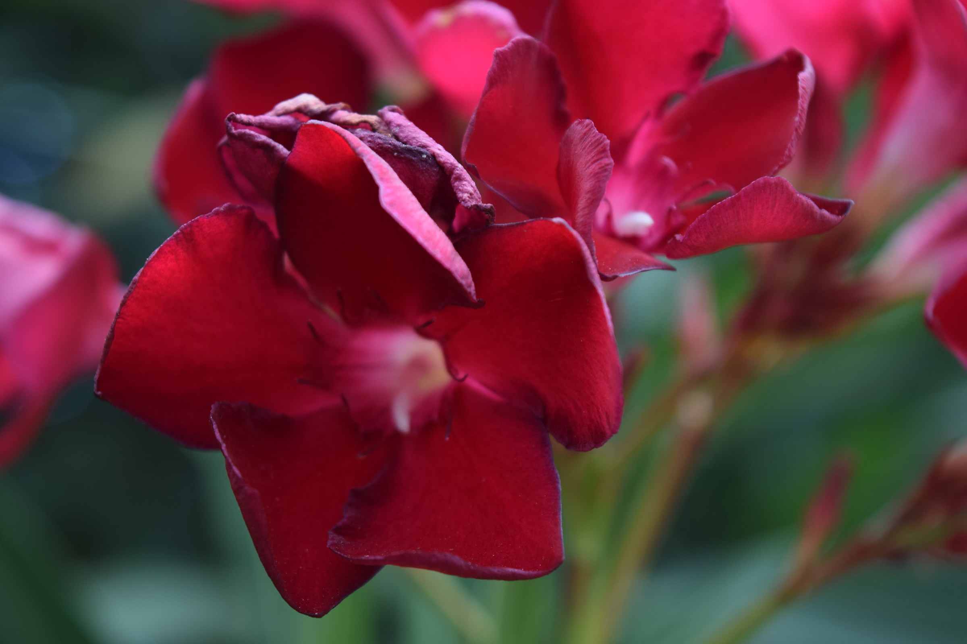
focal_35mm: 82
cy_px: 322
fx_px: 2216
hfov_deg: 24.6
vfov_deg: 16.6
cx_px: 484
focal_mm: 55
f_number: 6.3
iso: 400
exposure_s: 1/160
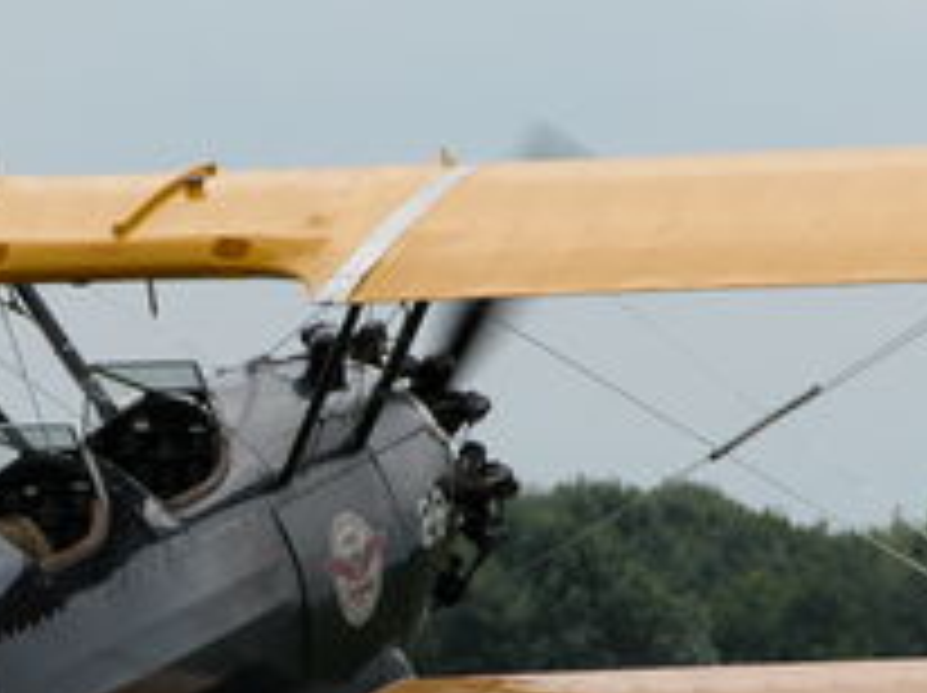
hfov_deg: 3.6
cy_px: 490
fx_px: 14578
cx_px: 225
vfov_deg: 2.7
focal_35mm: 545
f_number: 5.9
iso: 100
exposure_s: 1/513
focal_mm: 71.2
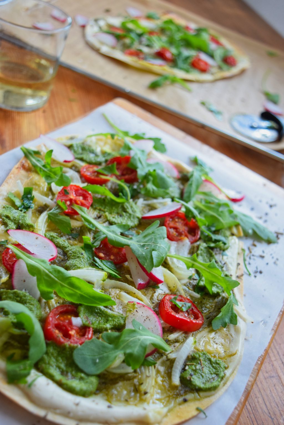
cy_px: 212
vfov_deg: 46.4
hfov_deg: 31.9
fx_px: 497
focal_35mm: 42
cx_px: 142
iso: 640
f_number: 4.2
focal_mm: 28
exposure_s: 1/50
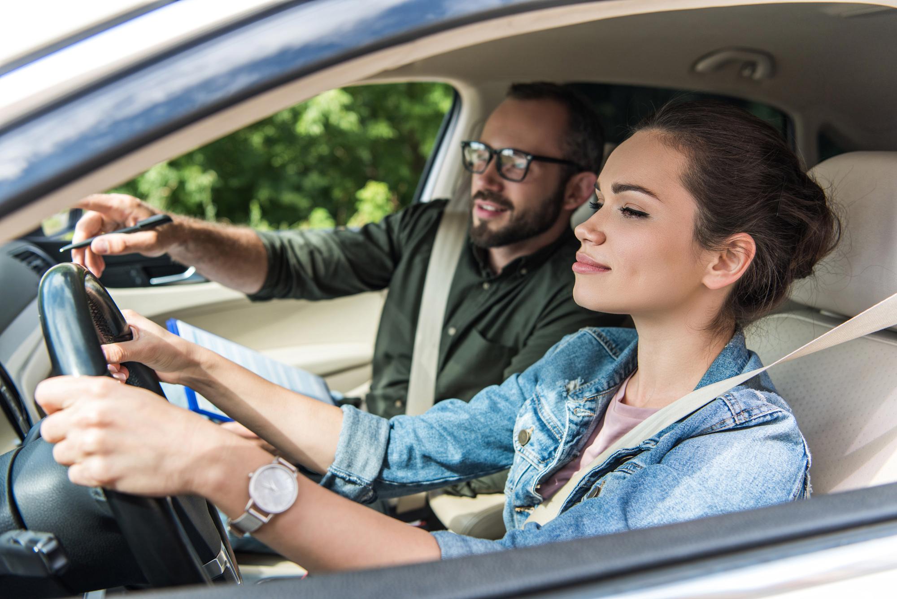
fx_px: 897
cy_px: 300
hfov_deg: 53.1
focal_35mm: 36
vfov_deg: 36.9
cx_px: 448
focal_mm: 36
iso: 125
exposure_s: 1/250
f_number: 3.5
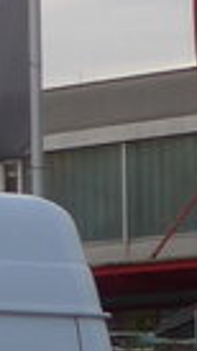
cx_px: -1092
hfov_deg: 2.9
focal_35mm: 373
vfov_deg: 5.7
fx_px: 3466
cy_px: 610
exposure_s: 1/250
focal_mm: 8
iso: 80
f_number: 2.8
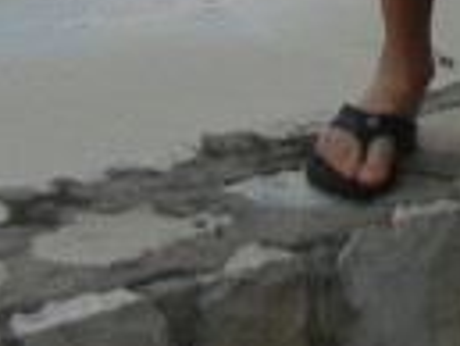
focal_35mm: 238
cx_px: 538
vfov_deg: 5.7
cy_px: -799
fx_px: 3166
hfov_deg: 8.2
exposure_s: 1/290
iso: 160
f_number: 7
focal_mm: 5.4
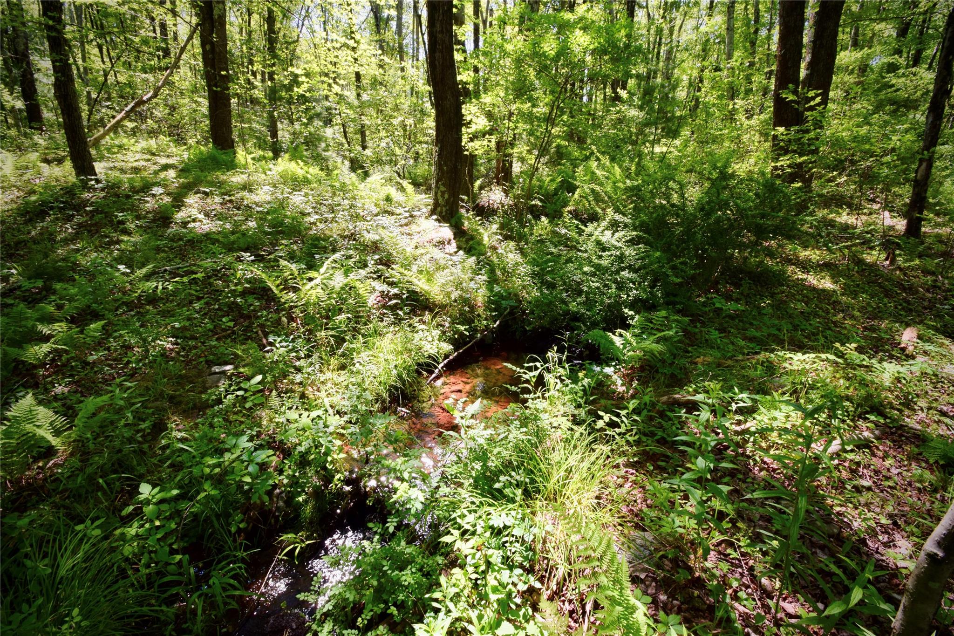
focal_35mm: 15
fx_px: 397
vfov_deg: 77.3
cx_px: 477
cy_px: 318
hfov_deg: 100.4
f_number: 18
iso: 220
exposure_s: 1/20
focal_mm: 10
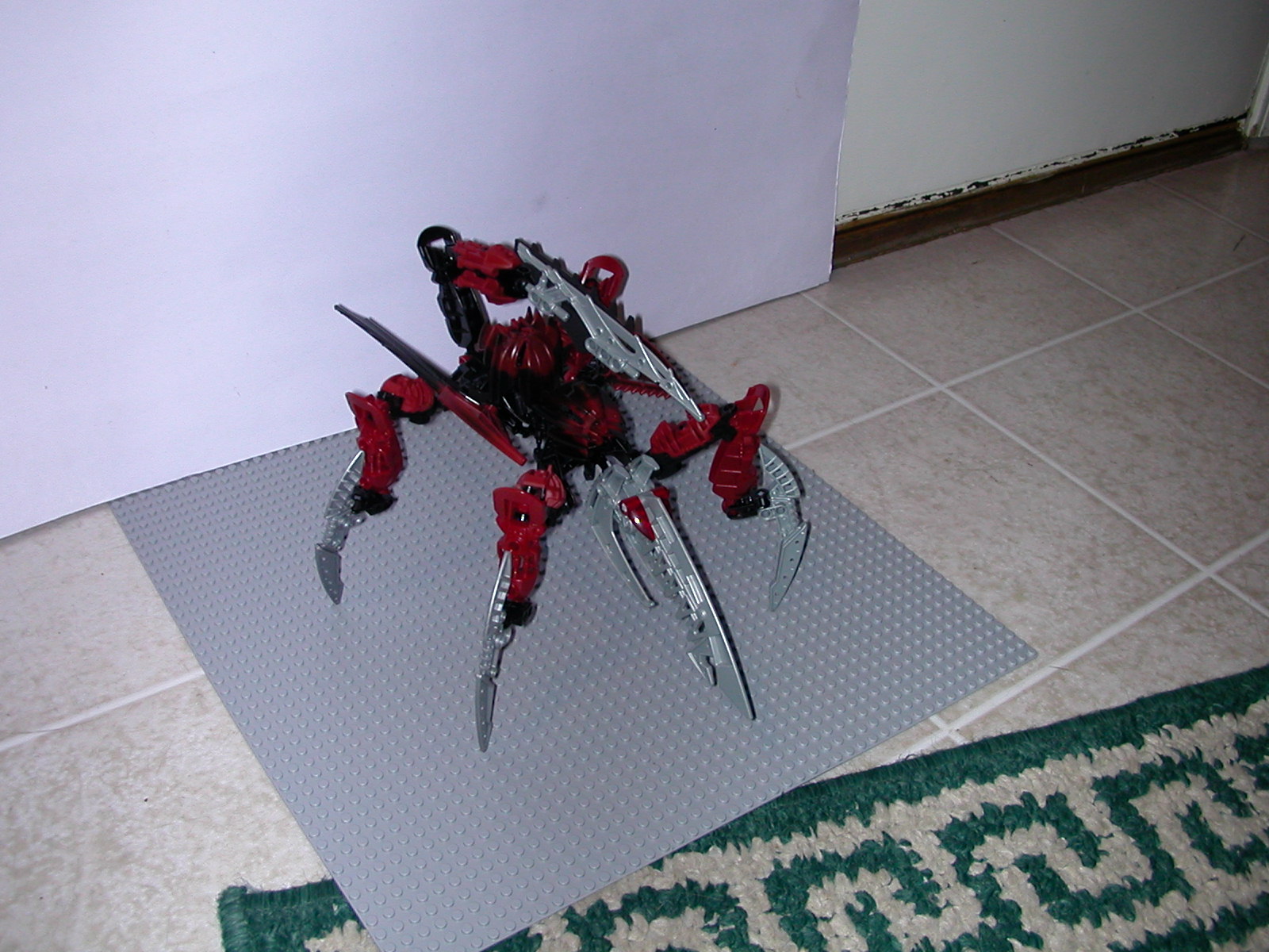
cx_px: 634
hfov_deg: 50.1
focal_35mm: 37
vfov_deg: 38.7
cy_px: 476
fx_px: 1356
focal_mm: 5.6
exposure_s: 1/59.9
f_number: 2.7
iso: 100
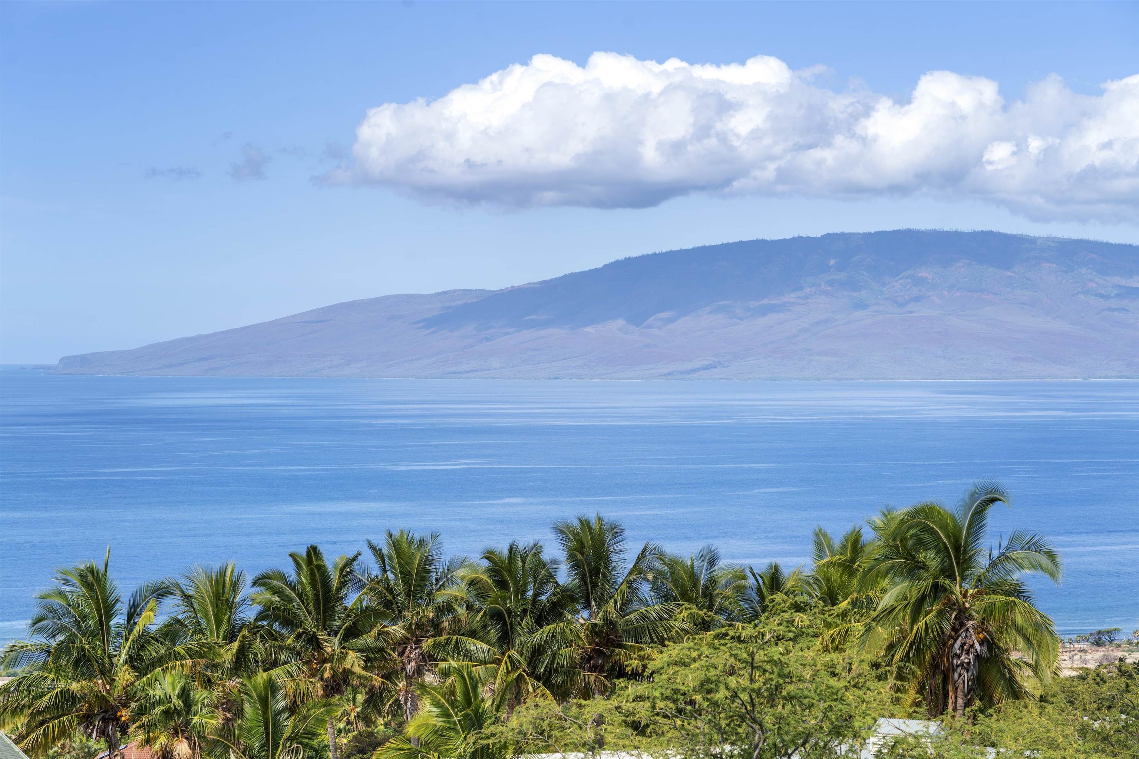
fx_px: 3322
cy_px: 380
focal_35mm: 105
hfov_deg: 19.5
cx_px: 570
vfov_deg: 13.0
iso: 100
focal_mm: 105
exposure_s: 1/320
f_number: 8
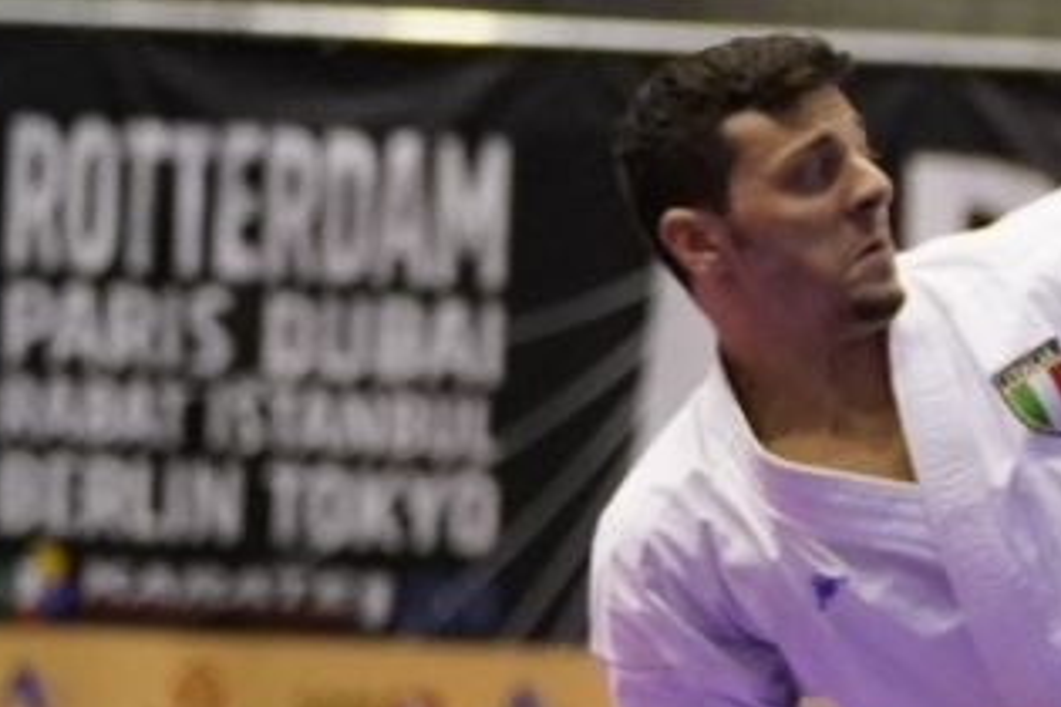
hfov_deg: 4.4
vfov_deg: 3.0
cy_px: 670
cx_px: 2927
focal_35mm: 452
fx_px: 13320
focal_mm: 79
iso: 4000
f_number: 2.8
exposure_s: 1/1000
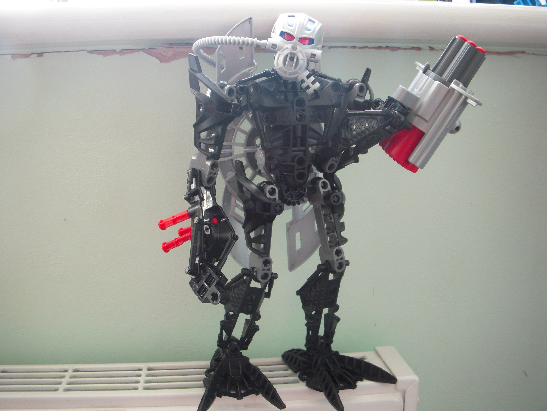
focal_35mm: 38
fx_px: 600
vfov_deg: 37.7
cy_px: 206
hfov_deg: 49.0
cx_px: 274
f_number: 3.3
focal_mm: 6.3
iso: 200
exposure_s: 1/20
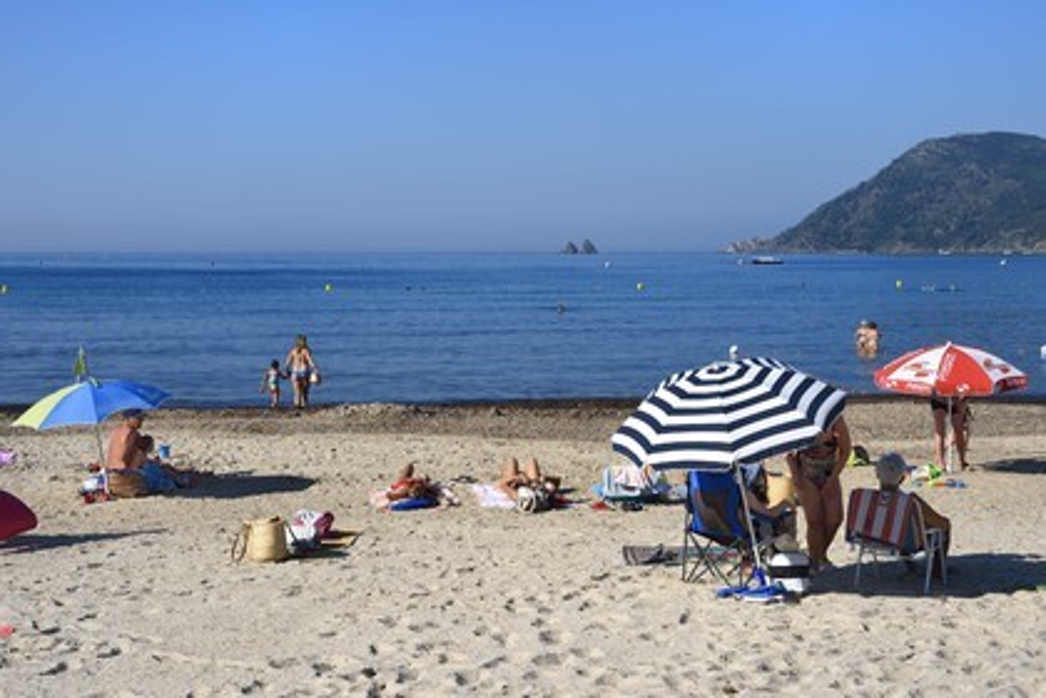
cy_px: 349
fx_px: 1511
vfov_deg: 26.0
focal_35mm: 52
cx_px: 523
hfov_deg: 38.2
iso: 200
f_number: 16
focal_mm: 52
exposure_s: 1/250
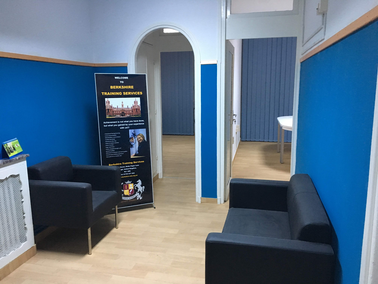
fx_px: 317
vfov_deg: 48.2
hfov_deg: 61.7
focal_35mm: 29
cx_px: 189
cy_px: 142
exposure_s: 1/25
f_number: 2.2
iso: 200
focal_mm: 4.15
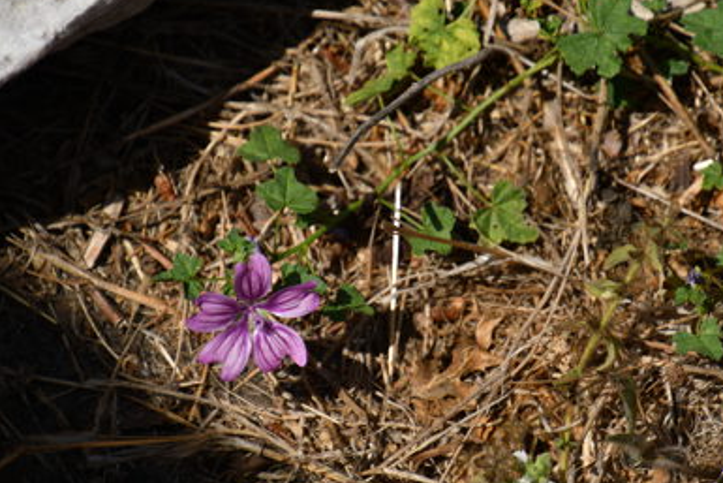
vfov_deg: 2.9
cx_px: 372
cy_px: 242
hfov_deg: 4.4
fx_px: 9402
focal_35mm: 468
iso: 100
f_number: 7.1
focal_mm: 300
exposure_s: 1/800
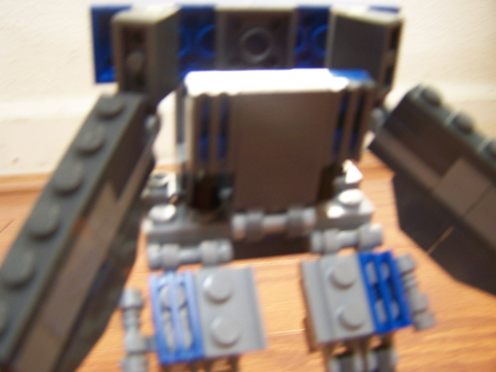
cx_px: 248
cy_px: 186
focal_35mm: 38
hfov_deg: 49.0
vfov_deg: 37.7
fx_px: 544
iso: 160
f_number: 2.8
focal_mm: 6.3
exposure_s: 1/15
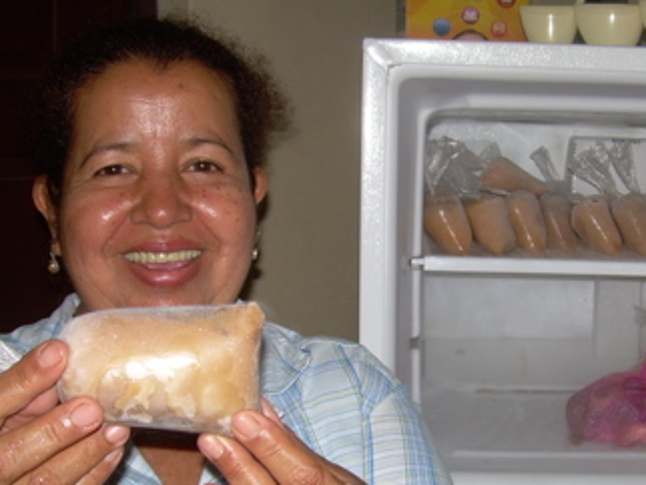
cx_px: 461
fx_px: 1102
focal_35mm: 59
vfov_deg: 24.8
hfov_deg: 32.2
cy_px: 310
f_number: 2.8
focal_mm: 6.3
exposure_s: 1/60
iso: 50
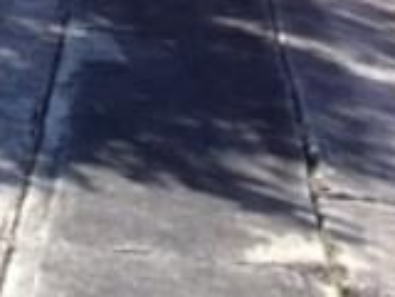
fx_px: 1655
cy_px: -307
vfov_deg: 9.5
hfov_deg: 12.3
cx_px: -360
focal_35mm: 145
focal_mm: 4.15
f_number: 2.2
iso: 32
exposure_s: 1/1364
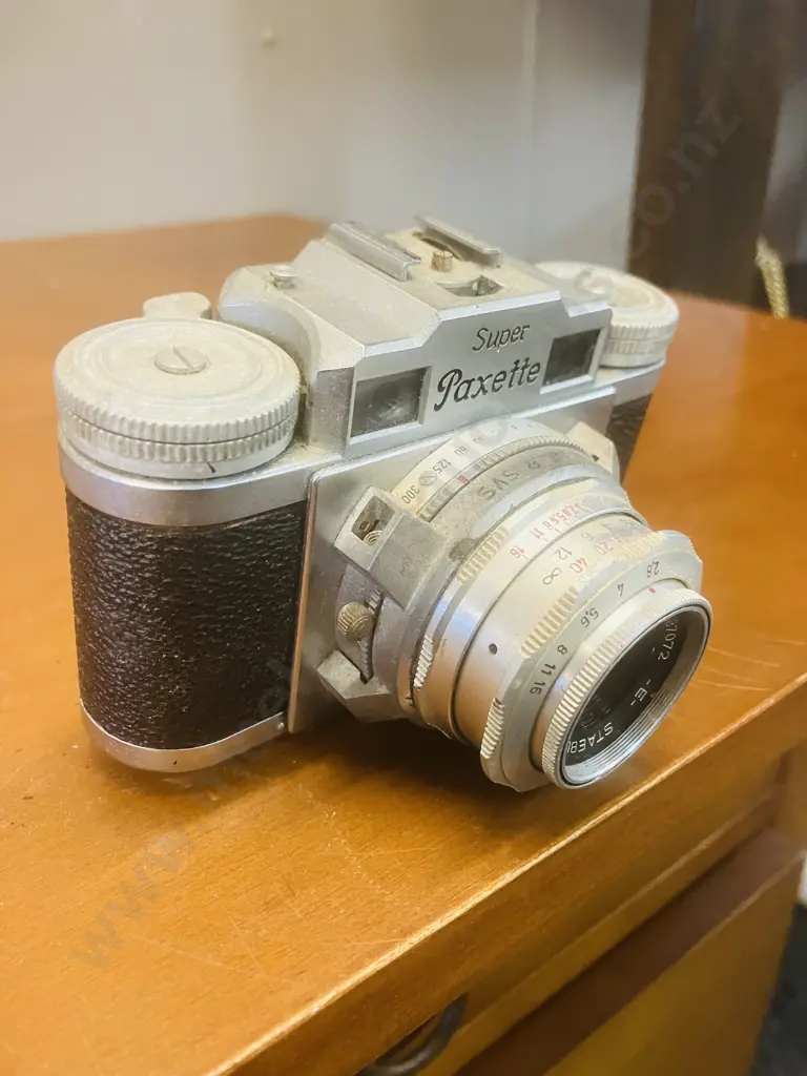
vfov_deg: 63.4
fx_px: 870
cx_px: 404
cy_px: 538
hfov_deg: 49.7
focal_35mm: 28
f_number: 1.8
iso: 250
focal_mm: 3.99
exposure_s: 1/50
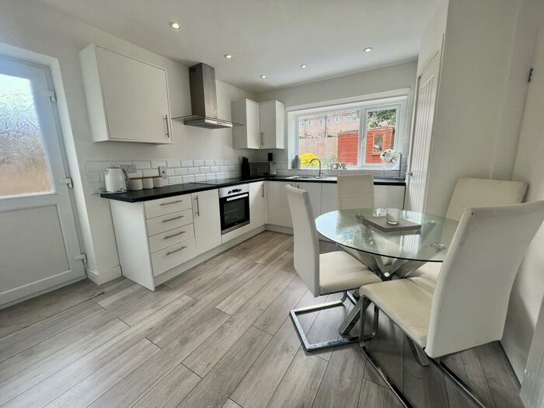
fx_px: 204
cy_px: 204
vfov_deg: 89.9
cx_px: 272
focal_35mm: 13
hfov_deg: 106.2
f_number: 1.8
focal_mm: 1.57
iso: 32
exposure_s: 1/109
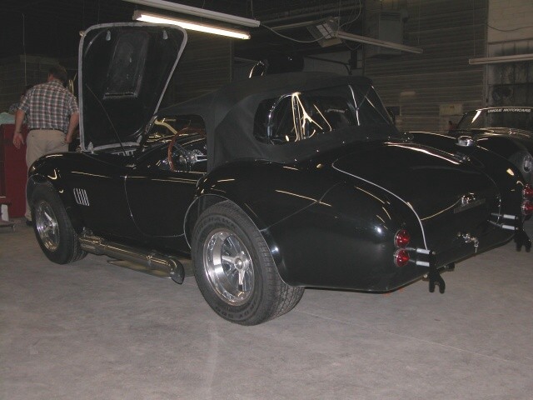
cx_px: 266
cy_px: 200
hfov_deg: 41.2
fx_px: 708
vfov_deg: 31.5
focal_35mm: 46
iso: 200
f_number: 3
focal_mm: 11.6
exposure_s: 1/60
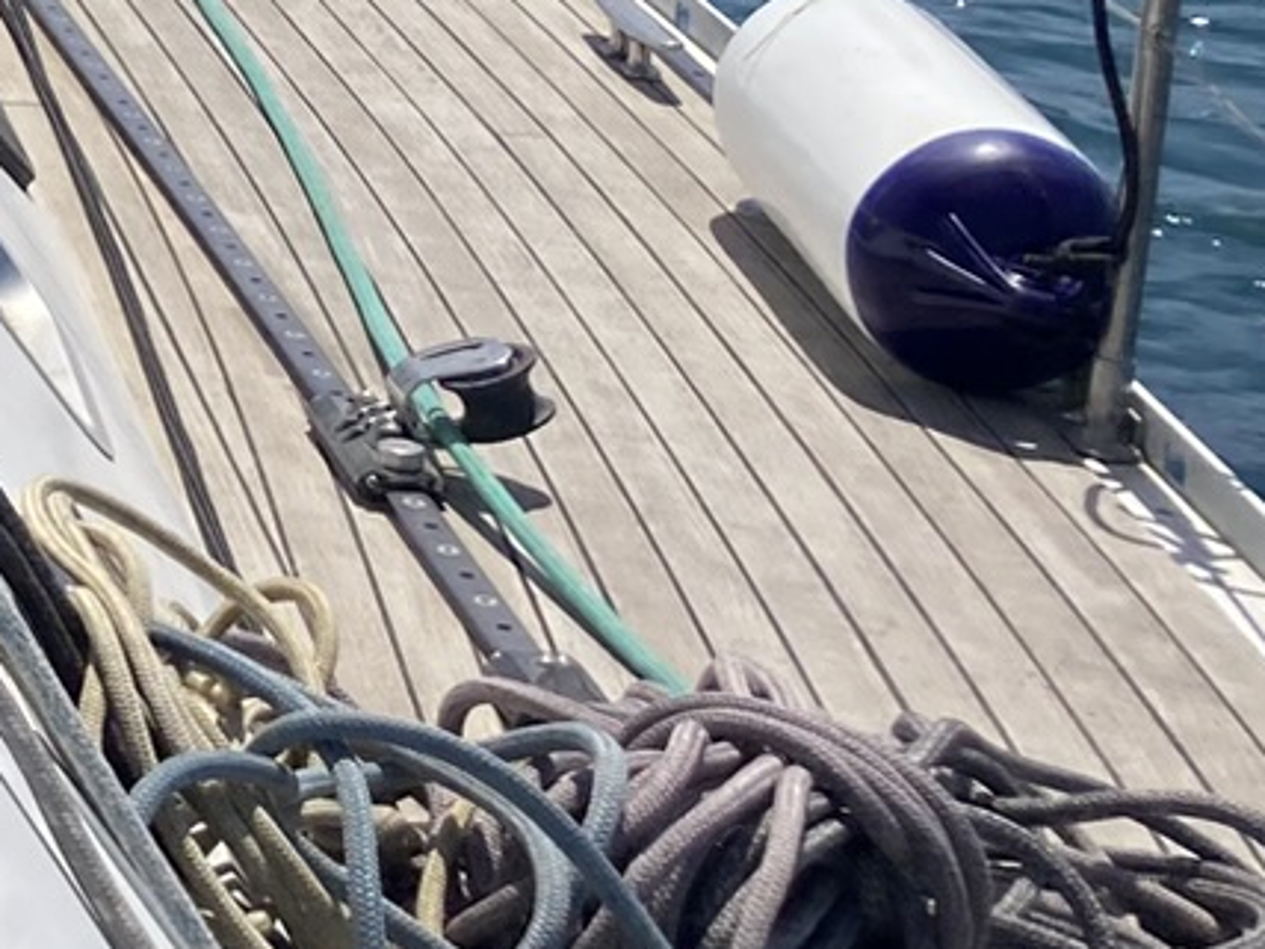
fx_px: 4897
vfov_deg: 10.7
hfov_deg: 13.0
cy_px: -378
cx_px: -1176
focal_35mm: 134
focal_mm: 3.99
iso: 25
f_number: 1.8
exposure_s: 1/2667
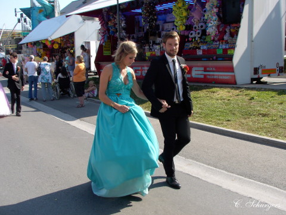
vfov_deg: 36.0
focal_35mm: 40
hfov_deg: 46.8
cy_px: 108
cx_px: 143
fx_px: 330
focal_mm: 6.2
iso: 70
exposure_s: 1/200
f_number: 5
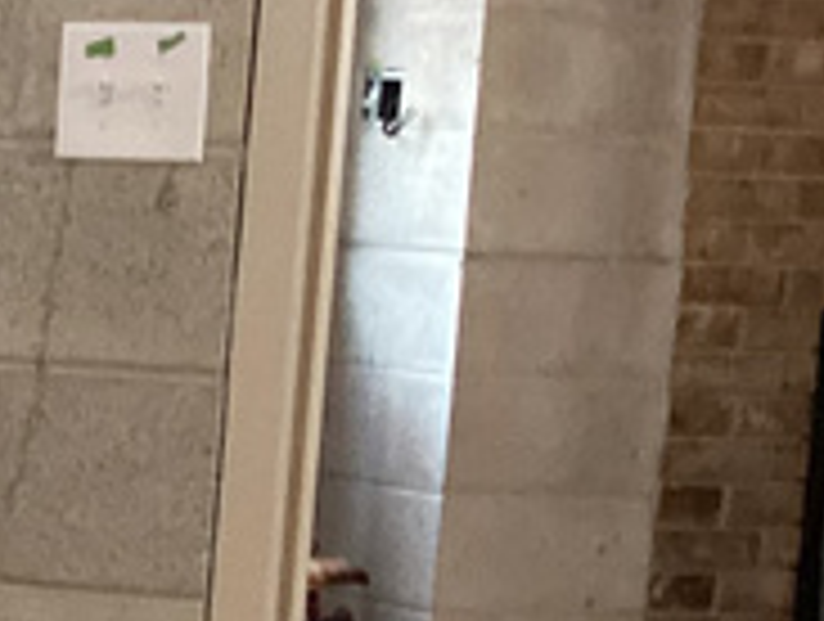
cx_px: -1342
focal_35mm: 173
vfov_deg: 8.6
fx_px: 4126
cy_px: 459
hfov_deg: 9.7
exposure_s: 1/60
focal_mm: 3.3
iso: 400
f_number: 2.4
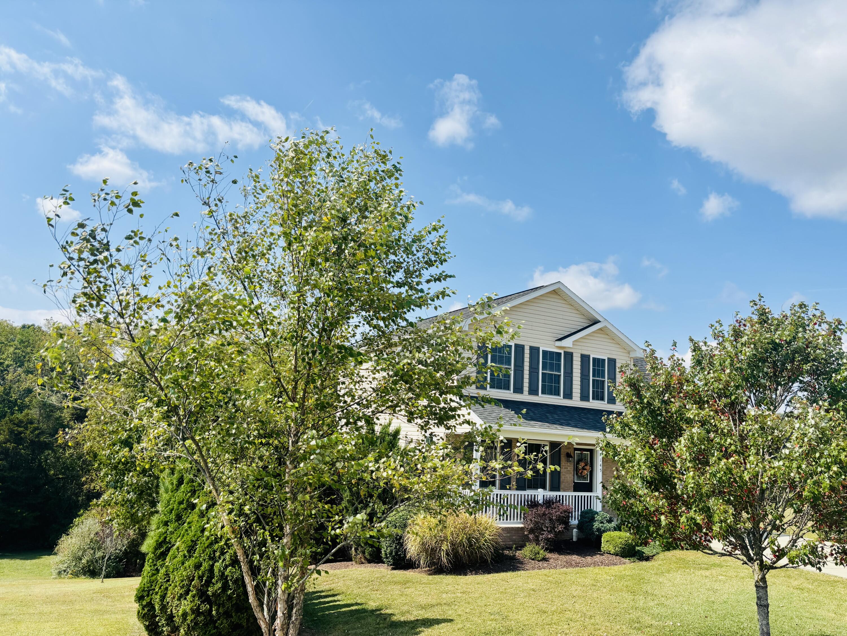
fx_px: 636
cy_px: 318
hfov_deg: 67.3
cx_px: 424
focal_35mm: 26
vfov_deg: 53.1
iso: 50
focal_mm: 5.96
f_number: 1.6
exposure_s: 1/3937
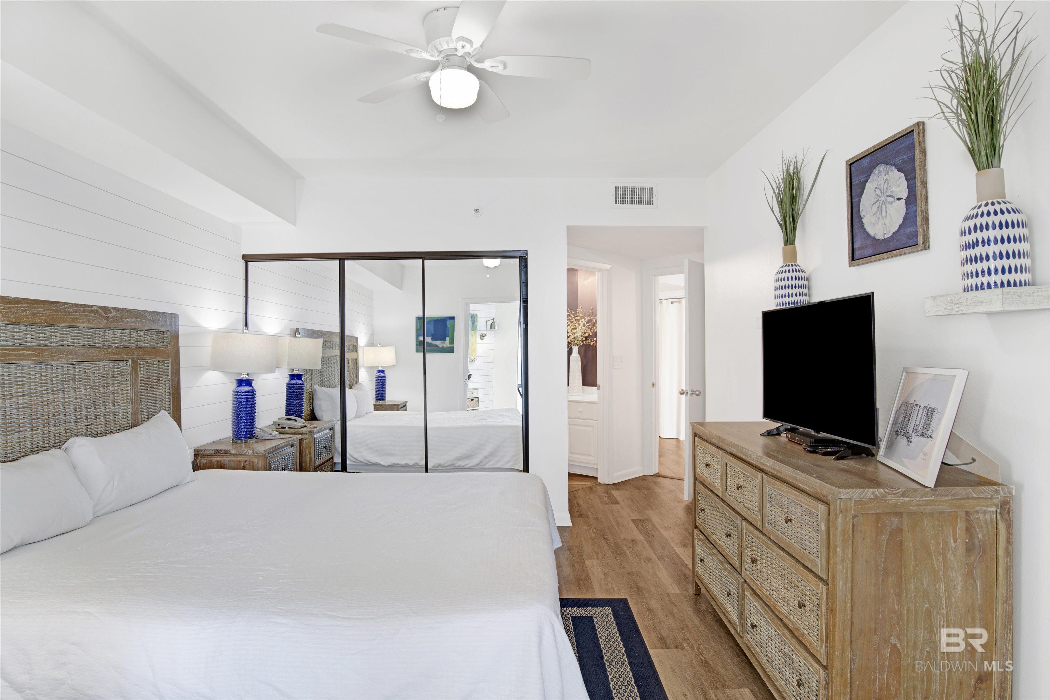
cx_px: 525
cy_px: 350
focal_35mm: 20
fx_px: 583
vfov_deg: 61.9
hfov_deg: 84.0
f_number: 11
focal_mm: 20
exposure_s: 1/8
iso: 200
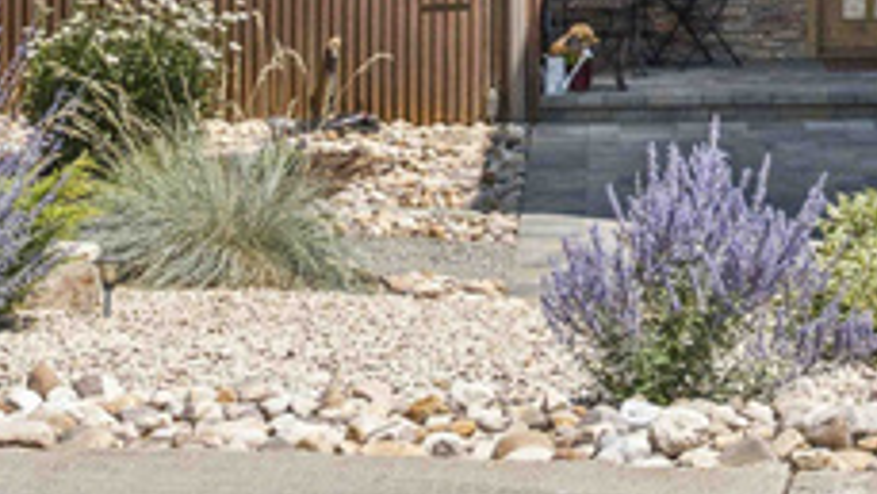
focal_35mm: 164
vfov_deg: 7.0
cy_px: -703
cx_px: 1137
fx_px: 3815
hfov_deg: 12.7
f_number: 5
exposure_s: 1/2000
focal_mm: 35
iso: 320
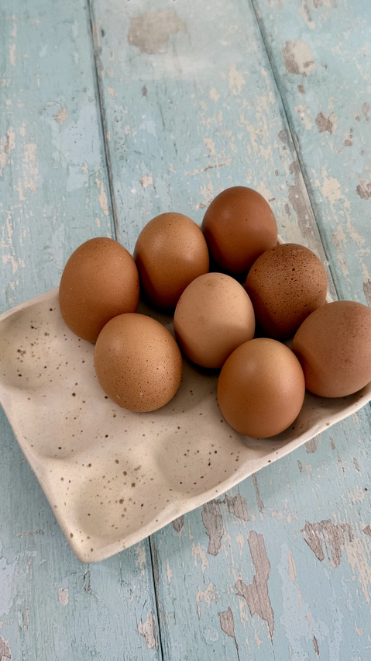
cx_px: 176
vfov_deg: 69.9
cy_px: 324
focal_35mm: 27
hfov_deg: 42.9
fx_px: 472
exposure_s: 1/146
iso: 64
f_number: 1.78
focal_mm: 6.76
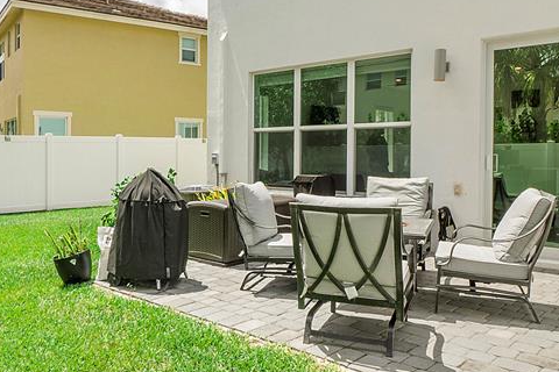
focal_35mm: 32
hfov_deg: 58.7
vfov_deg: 41.0
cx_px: 268
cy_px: 159
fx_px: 497
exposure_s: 1/200
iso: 100
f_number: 11
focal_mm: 10
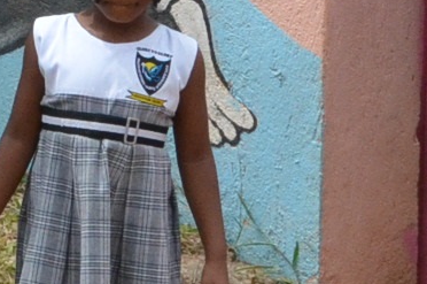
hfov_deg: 7.8
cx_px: -300
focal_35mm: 258
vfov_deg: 5.2
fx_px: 3056
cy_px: -309
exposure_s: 1/800
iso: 1600
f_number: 14
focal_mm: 26
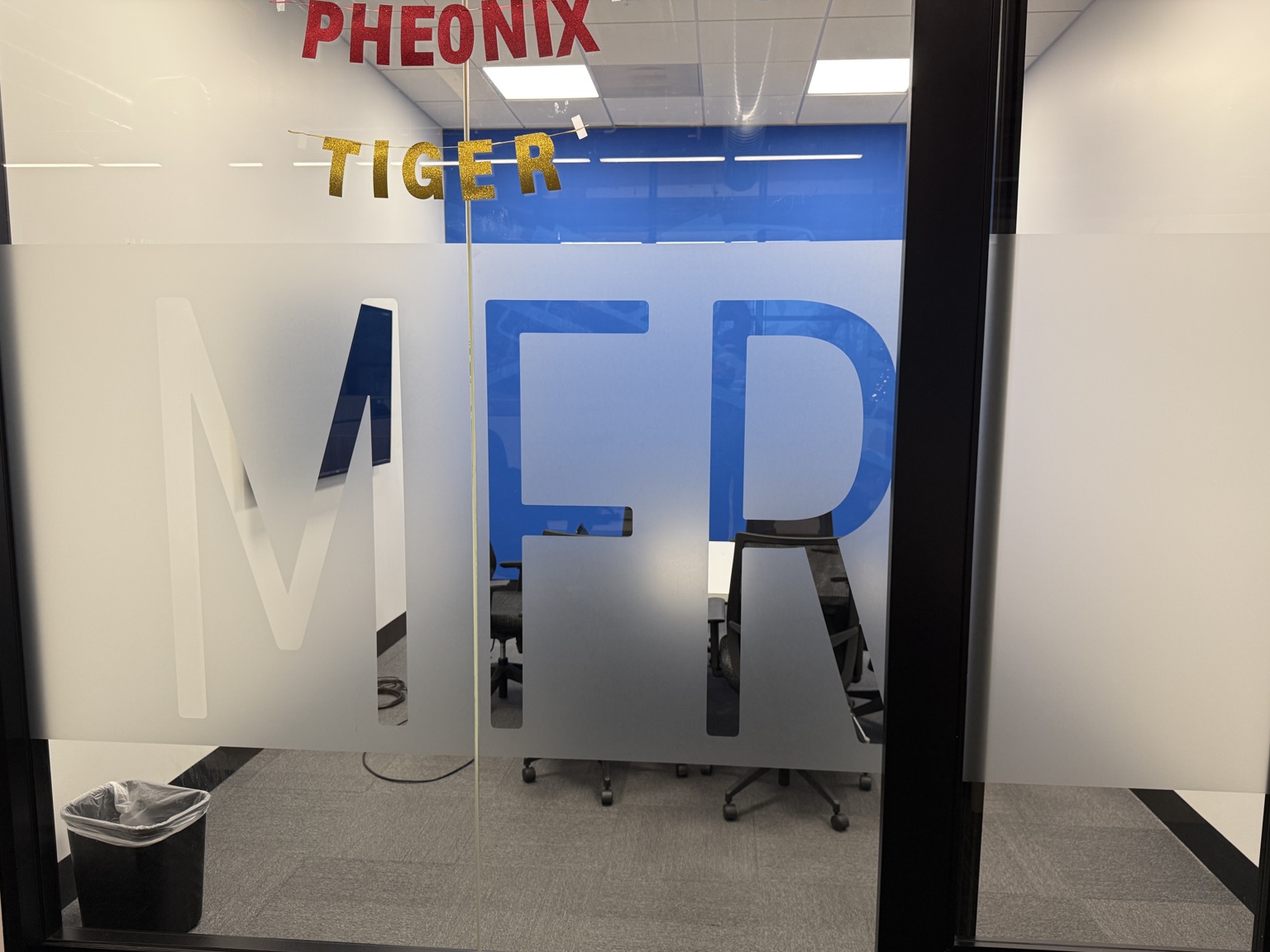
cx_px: 644
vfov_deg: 54.9
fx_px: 917
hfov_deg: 69.4
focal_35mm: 25
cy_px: 493
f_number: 1.78
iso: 160
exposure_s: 1/120
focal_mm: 6.76
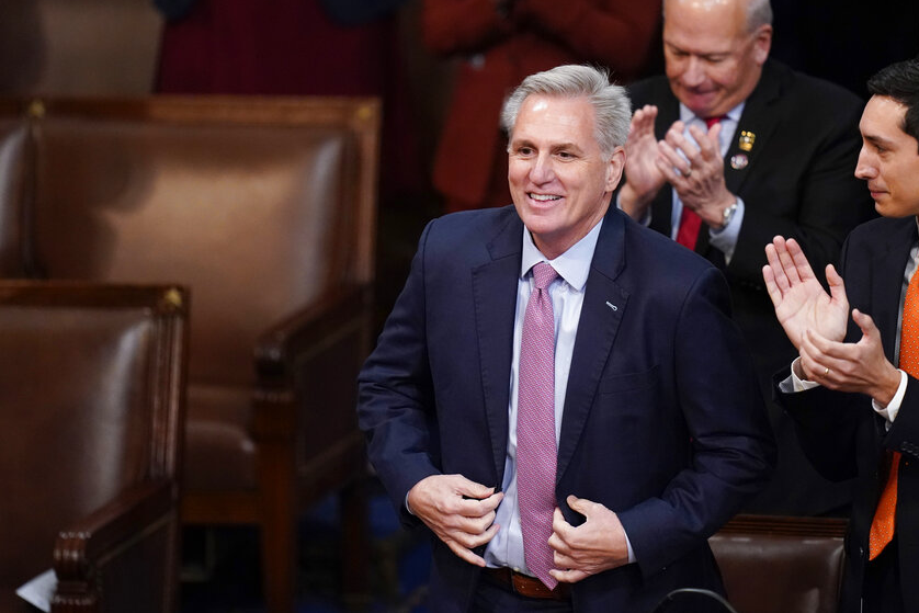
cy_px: 240
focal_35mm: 489
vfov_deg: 2.8
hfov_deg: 4.2
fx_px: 12484
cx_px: 535
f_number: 2.8
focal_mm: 400
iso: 5000
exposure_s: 1/640
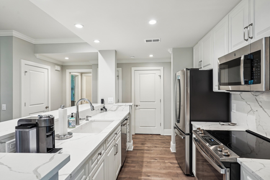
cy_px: 90
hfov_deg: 85.4
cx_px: 135
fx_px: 146
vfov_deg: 63.2
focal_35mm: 20
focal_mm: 19.5
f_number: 8
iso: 400
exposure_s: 1/8
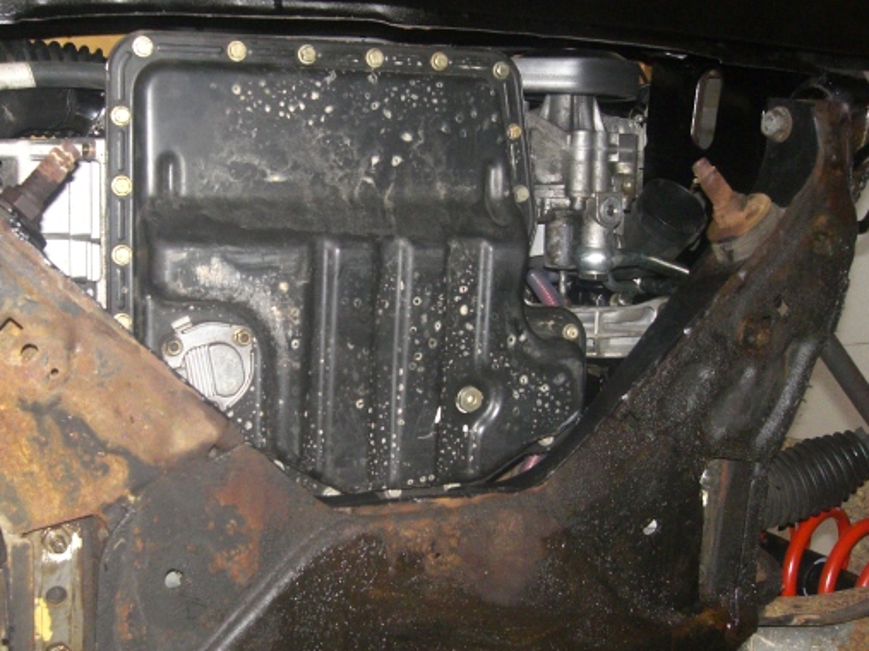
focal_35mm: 48
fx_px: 1205
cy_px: 387
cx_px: 343
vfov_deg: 30.2
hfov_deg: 39.5
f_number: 3.1
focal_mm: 6.3
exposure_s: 1/60
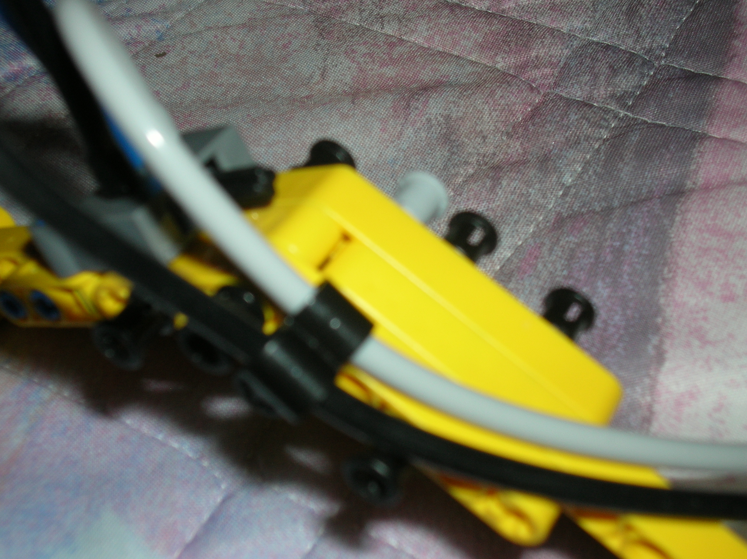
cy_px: 280
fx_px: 1251
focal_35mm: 58
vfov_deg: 25.2
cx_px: 374
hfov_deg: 33.3
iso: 50
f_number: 3.5
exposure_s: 1/60.1
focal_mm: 9.6
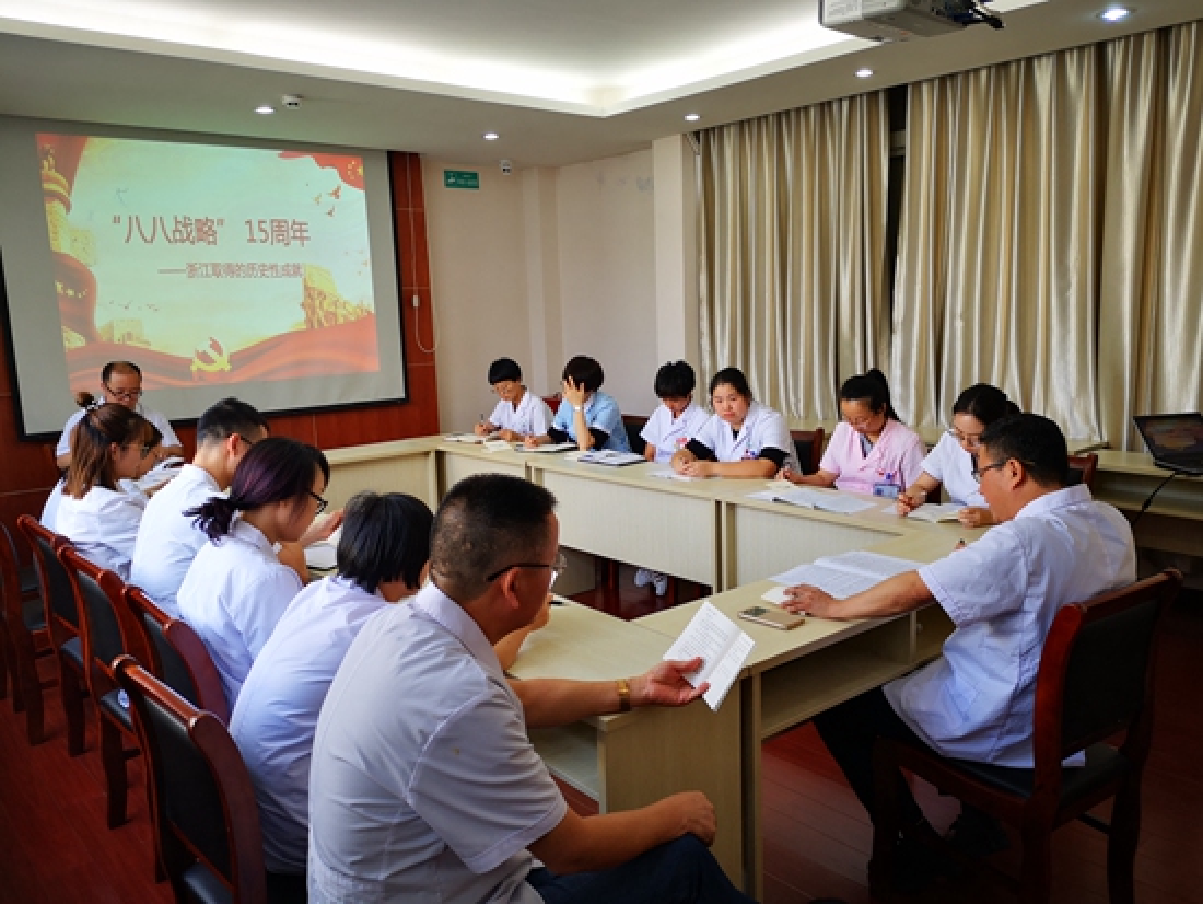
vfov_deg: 51.4
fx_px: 939
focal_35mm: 27
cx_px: 602
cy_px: 452
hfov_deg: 65.3
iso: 80
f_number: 1.8
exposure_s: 1/100
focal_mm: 3.95
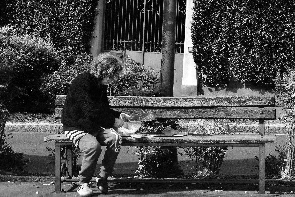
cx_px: 148
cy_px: 98
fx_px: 918
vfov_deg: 12.2
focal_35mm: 112
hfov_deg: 18.3
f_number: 14
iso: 800
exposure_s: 1/250
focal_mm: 74.4
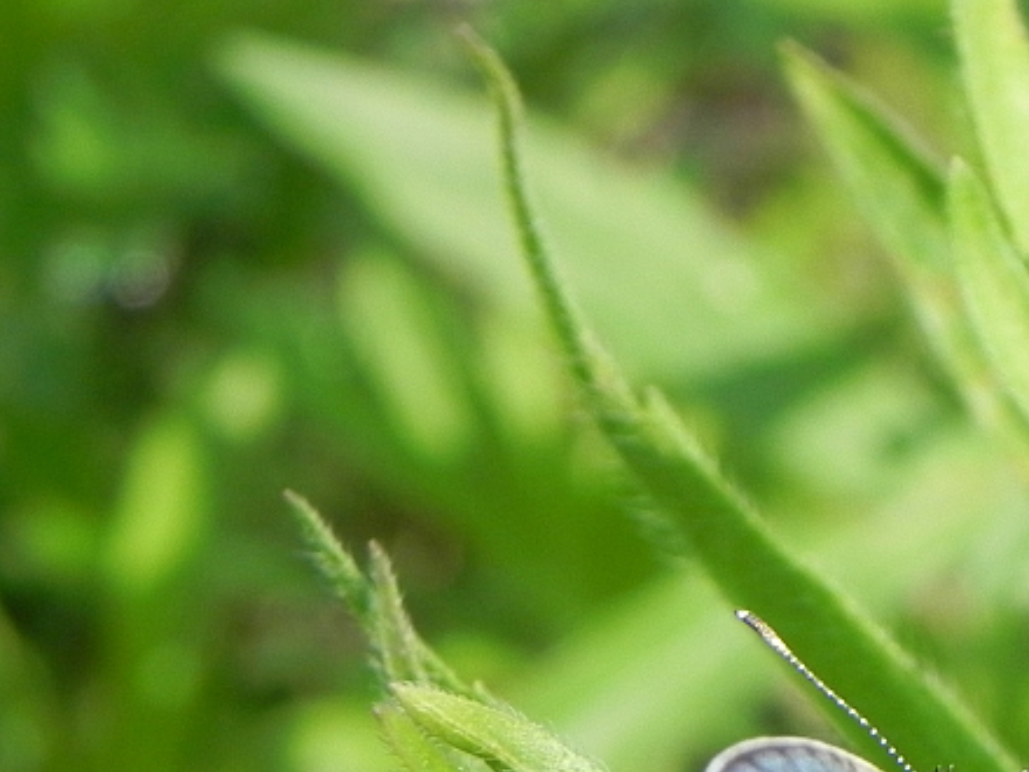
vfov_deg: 7.5
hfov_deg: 9.9
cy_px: 828
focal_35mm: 198
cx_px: 959
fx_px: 5886
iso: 160
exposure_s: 1/600
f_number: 5
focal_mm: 15.1
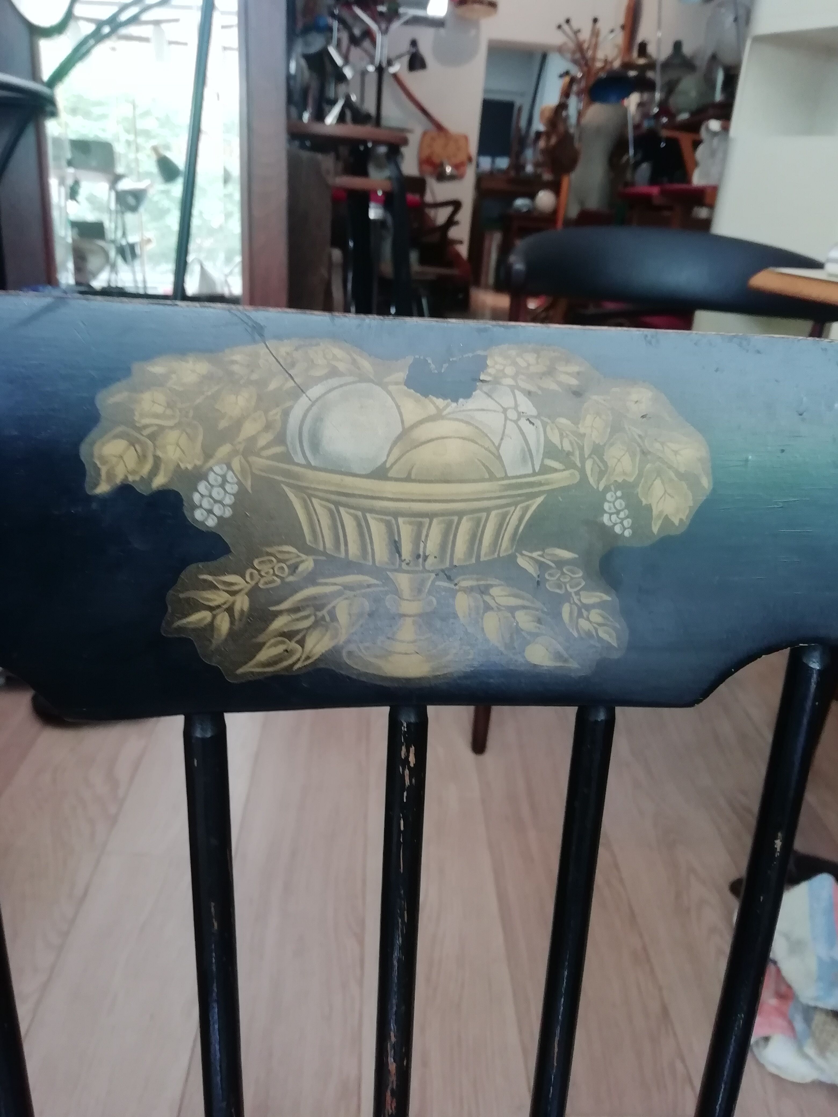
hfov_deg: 53.1
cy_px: 558
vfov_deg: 67.3
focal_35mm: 26
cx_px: 419
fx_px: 839
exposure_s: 1/33.3
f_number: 2.2
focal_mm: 3.46
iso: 160
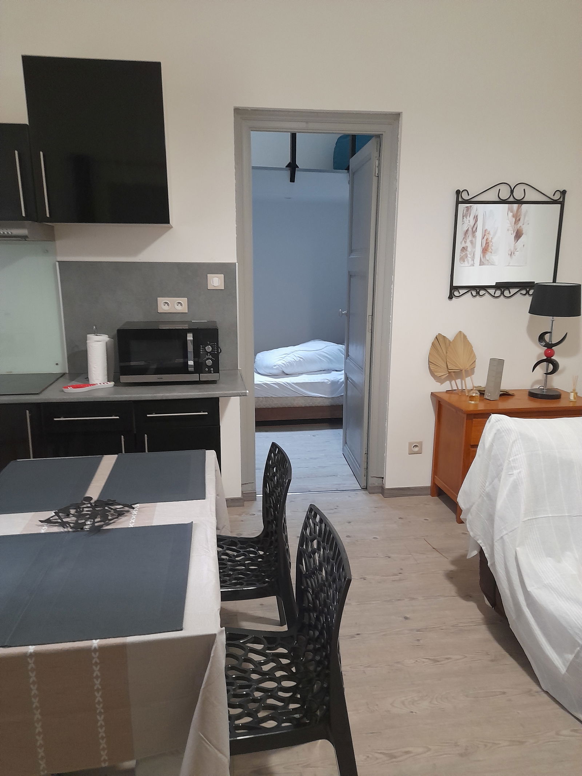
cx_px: 291
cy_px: 388
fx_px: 560
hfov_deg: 54.9
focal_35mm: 25
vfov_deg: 69.4
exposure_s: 1/30
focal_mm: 4.6
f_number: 2
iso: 400
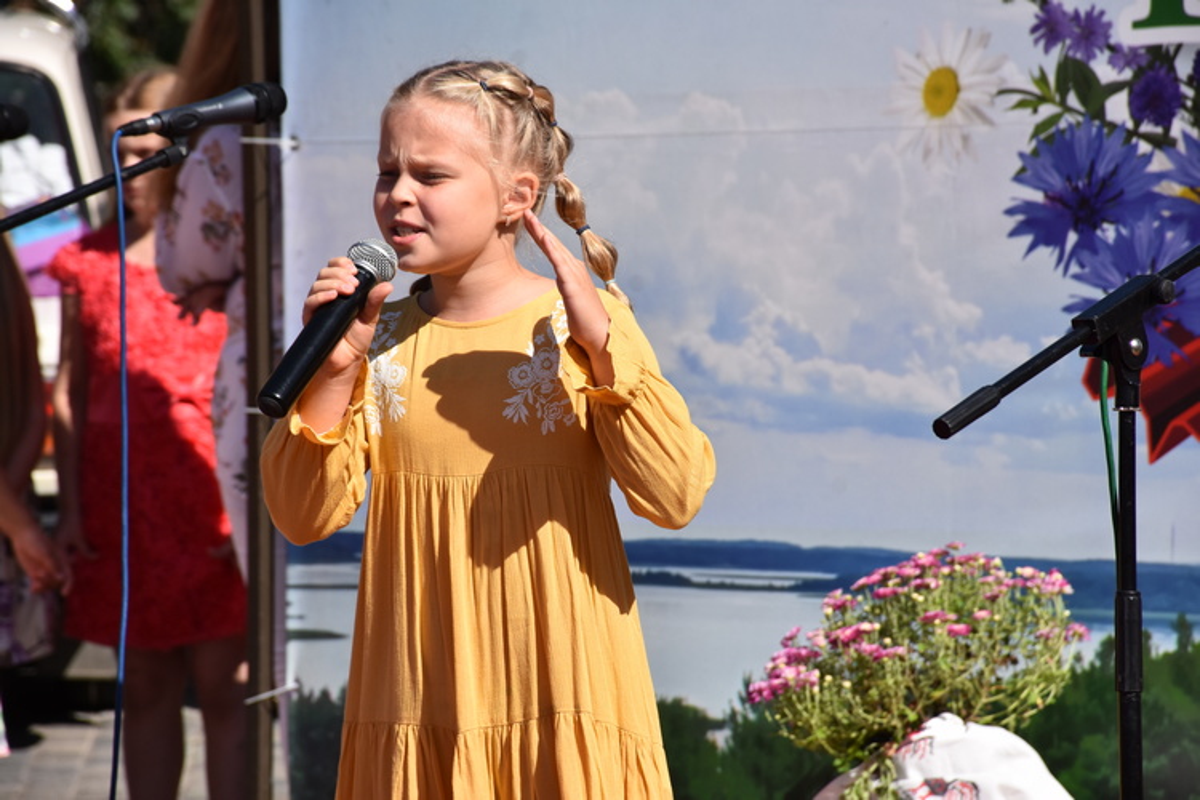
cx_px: 600
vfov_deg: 6.5
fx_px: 6999
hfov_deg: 9.8
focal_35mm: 210
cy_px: 400
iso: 280
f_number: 8
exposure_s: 1/1000
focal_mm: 140
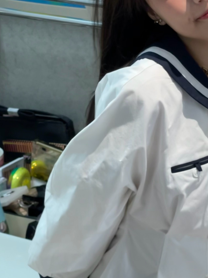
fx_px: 897
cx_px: 164
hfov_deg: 13.2
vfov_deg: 17.6
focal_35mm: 112
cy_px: 118
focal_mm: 7.5
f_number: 2.2
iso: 125
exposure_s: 1/50
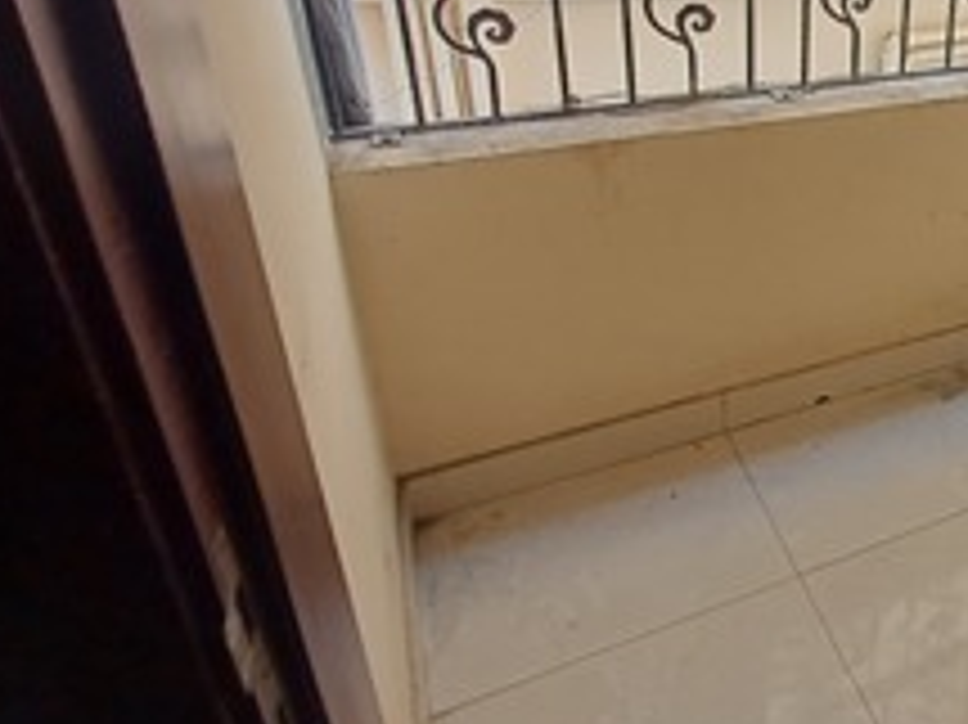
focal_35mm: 34
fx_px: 950
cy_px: 191
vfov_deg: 40.7
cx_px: 997
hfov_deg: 44.6
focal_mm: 1.64
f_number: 2.2
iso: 64
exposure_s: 1/100
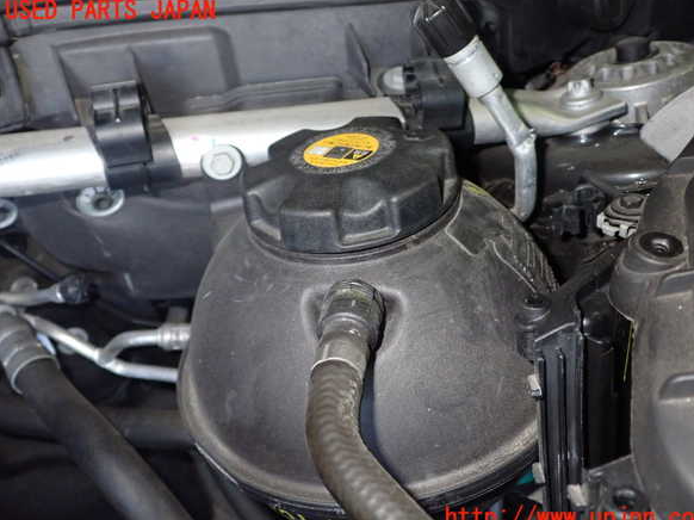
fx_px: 661
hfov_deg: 55.4
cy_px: 265
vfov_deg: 42.9
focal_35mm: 33
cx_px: 357
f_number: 7.1
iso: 640
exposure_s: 1/30
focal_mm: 5.79
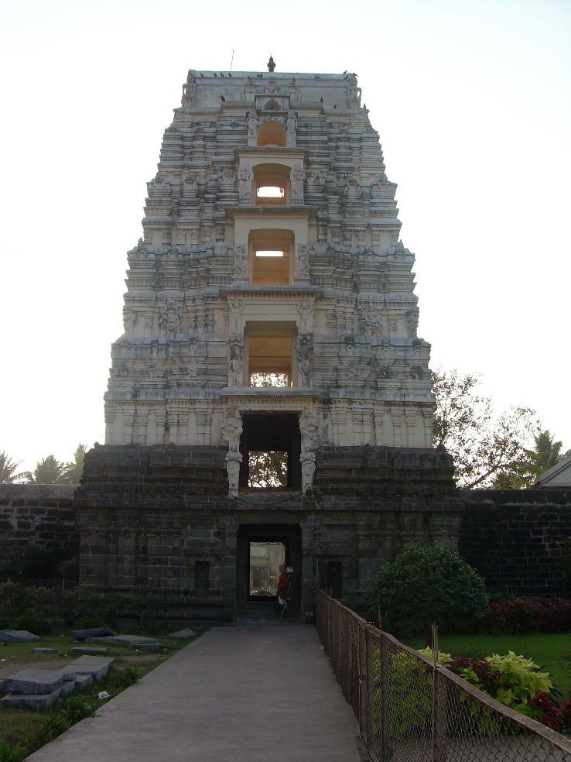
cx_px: 286
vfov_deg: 49.0
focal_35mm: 38
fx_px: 836
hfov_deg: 37.7
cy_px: 381
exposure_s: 1/250
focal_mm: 6.3
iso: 50
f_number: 4.6
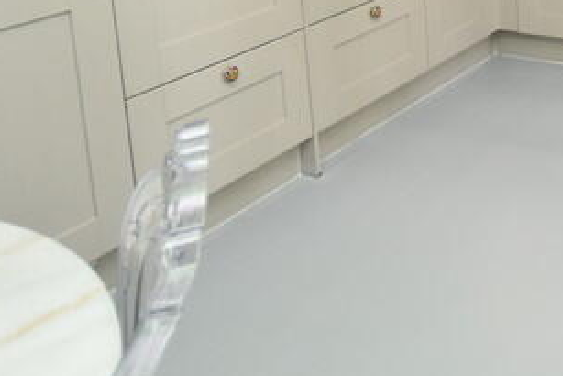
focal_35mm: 50
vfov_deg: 24.0
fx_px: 782
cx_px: 635
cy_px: -102
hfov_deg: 33.8
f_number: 4
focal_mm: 10
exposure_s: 1/125
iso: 800
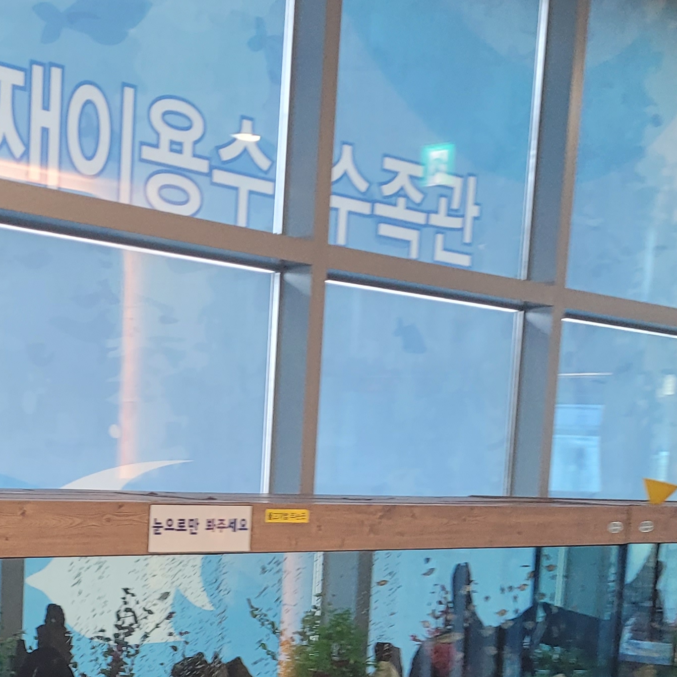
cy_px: 648
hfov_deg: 24.8
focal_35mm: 69
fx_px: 1527
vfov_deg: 24.1
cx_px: 198
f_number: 1.8
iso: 200
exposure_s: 1/60
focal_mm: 5.4
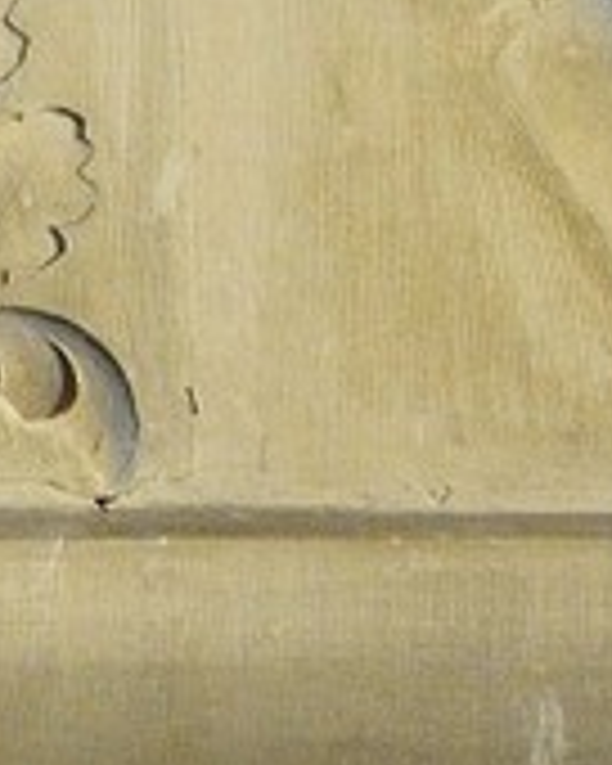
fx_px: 12407
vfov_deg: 3.4
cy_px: -1737
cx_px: -752
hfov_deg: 2.8
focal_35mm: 548
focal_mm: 62
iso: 1600
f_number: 5
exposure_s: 1/60
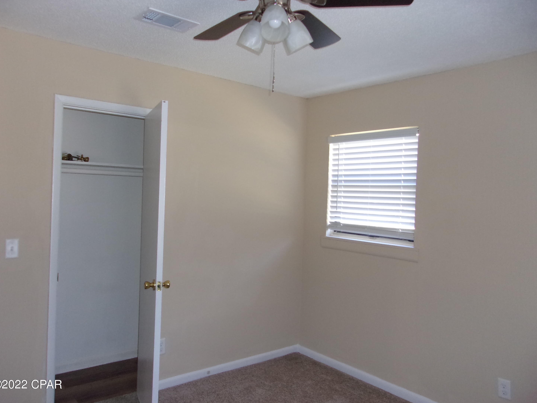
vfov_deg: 49.7
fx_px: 434
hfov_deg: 63.4
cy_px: 195
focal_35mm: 28
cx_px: 270
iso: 200
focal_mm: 4.9
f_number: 3
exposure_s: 1/34
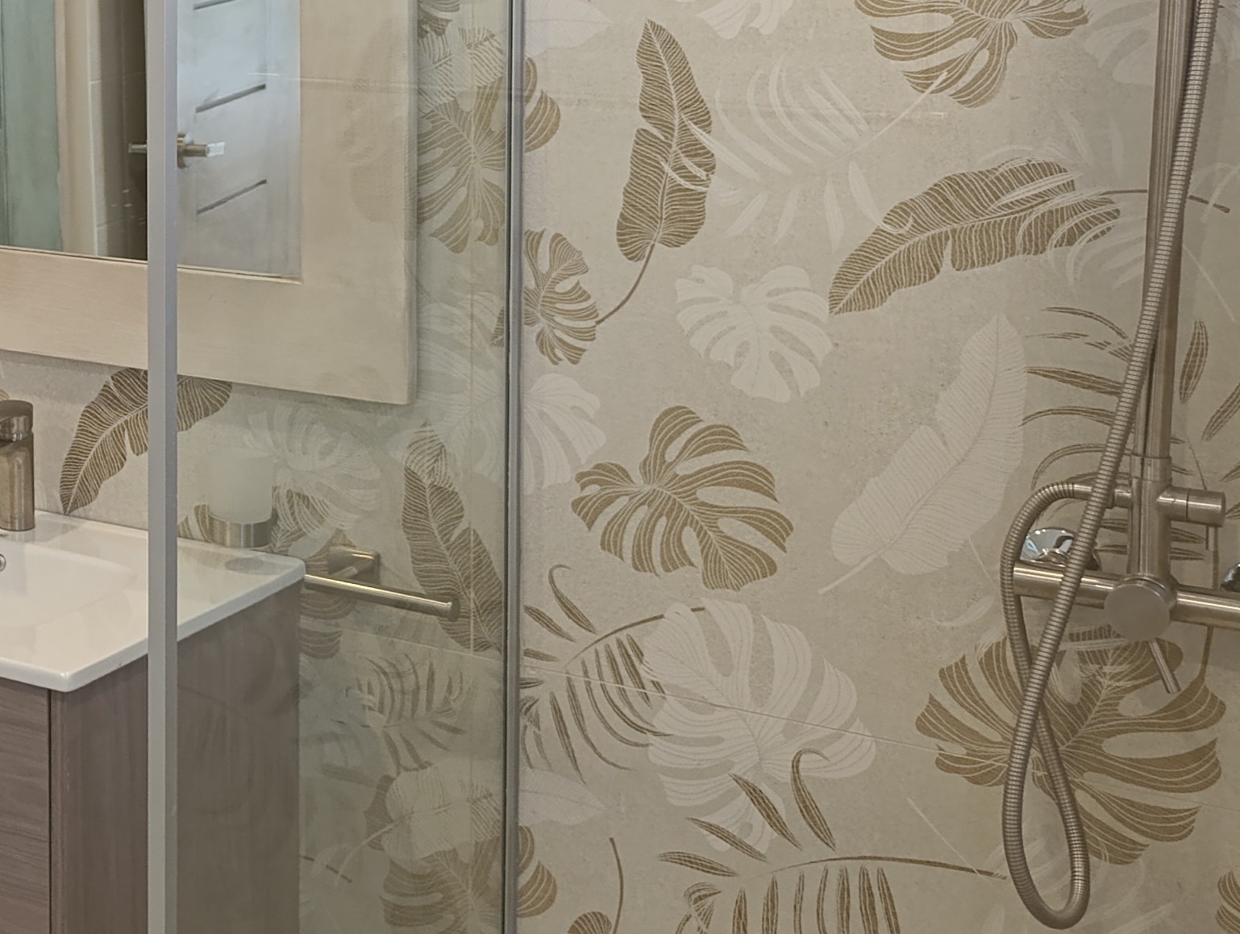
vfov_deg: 23.3
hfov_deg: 27.2
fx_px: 2188
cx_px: -310
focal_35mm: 61
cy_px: 43
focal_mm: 6.14
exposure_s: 1/50
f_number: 1.6
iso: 640
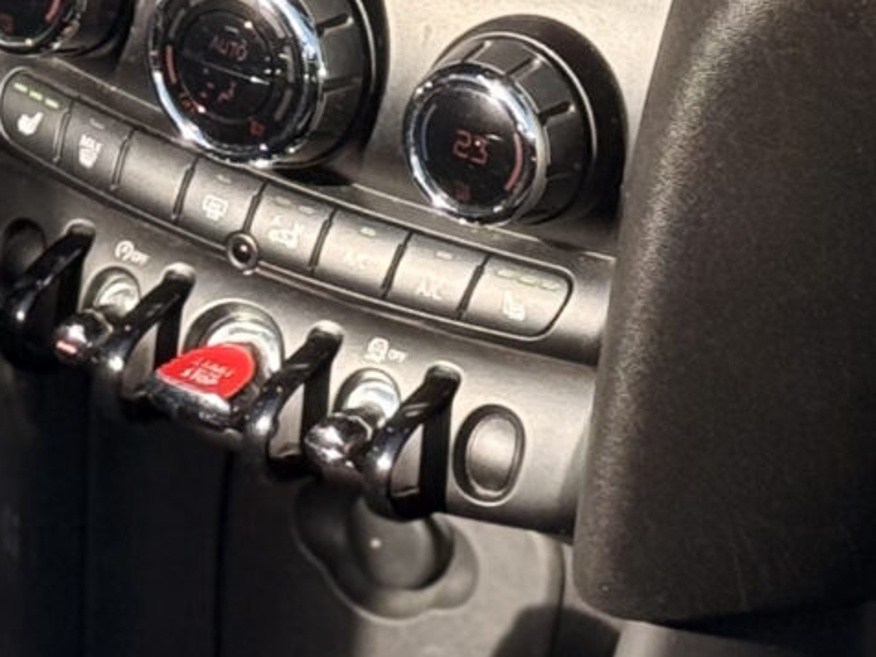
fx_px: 6529
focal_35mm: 258
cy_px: -460
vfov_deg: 5.7
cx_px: 184
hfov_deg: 7.7
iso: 64
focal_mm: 6.76
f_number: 1.78
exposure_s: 1/1403
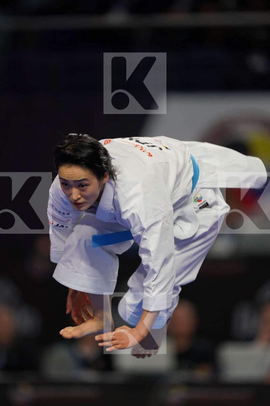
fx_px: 4500
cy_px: 203
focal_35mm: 400
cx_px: 135
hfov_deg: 3.4
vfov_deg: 5.2
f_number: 2.8
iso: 500
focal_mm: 400
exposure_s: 1/400
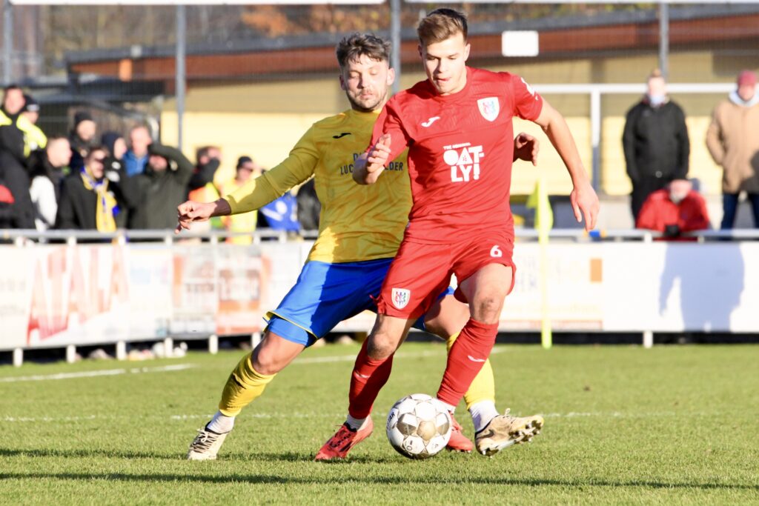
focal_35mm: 400
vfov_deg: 3.4
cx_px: 380
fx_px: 8434
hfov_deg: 5.2
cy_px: 253
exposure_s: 1/1600
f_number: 11
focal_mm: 400
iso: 4000
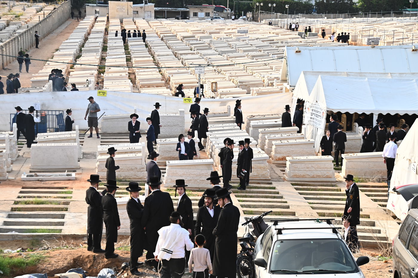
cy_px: 139
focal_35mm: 100
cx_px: 209
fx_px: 1161
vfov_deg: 13.7
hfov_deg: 20.4
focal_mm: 100
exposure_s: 1/200
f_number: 10
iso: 320
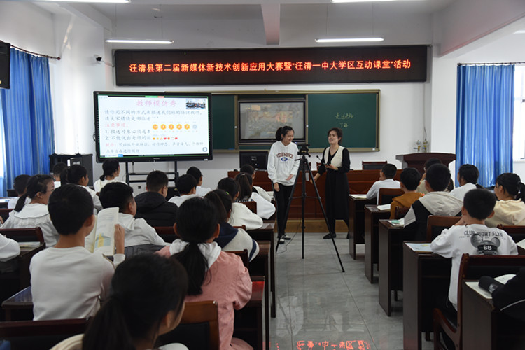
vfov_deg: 35.1
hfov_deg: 50.7
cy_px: 175
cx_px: 262
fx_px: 554
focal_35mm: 38
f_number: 4.5
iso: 1600
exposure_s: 1/100
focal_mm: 38
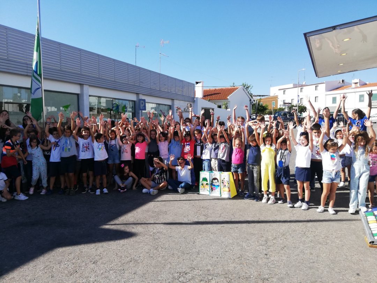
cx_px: 188
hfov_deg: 67.3
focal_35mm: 26
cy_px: 142
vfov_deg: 53.1
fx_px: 283
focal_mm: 3.81
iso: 50
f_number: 2.2
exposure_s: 1/693
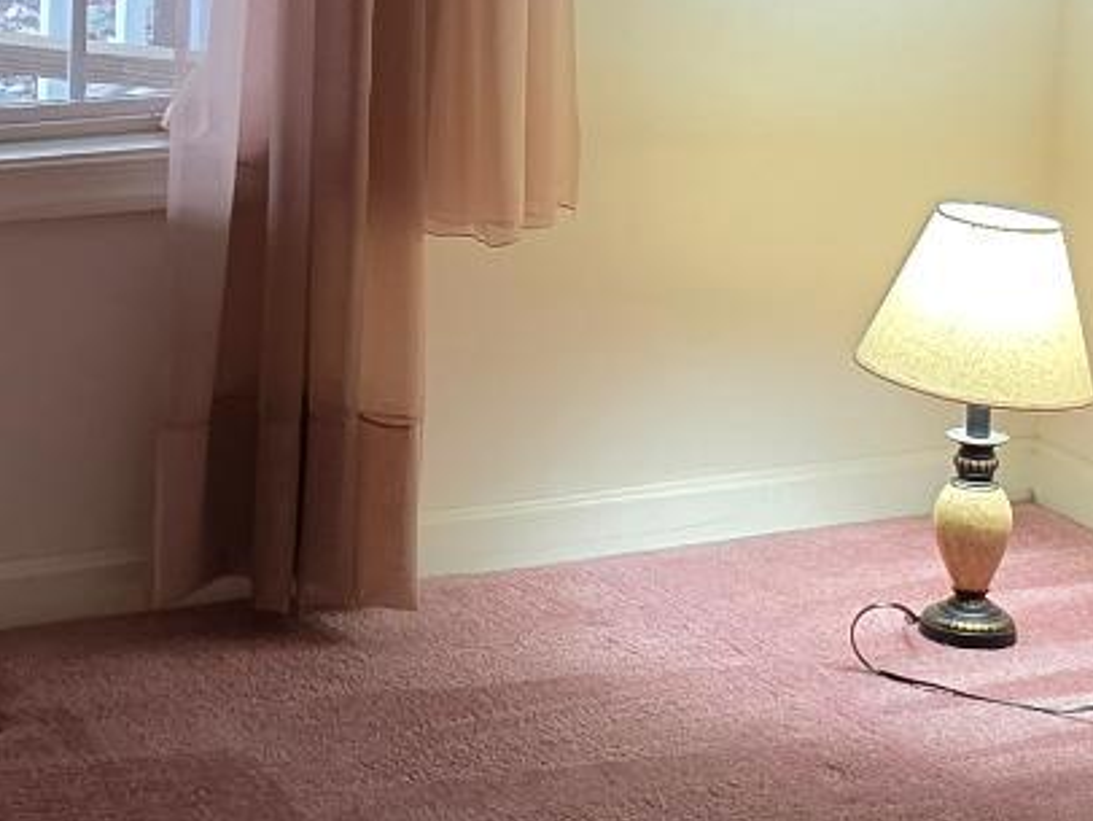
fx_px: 3665
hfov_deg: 16.6
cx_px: -3
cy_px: -13
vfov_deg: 12.6
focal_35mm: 116
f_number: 1.7
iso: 400
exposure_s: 1/120
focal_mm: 6.3
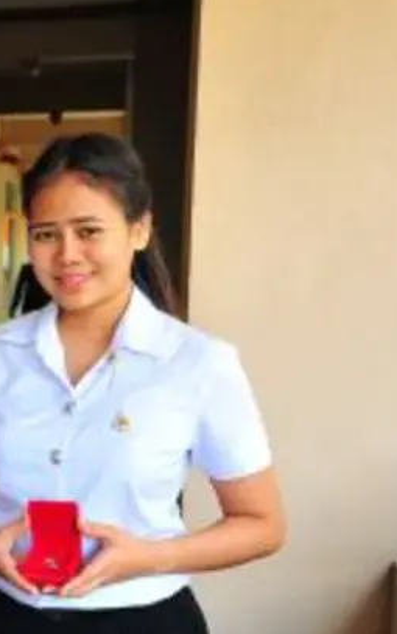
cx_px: -173
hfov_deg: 16.3
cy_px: 383
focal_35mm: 74
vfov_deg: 27.8
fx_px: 1281
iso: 250
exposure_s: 1/50
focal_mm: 38
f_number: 5.6
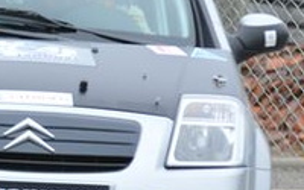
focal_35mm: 1266
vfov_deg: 1.0
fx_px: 10489
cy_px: 78
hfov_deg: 1.7
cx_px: -114
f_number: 5.6
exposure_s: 1/800
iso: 1000
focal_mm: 210
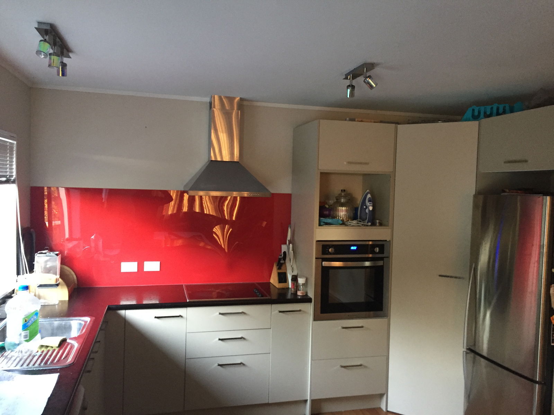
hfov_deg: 61.7
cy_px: 208
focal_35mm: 29
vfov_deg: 48.2
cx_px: 277
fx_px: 464
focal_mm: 4.15
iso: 250
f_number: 2.2
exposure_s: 1/20
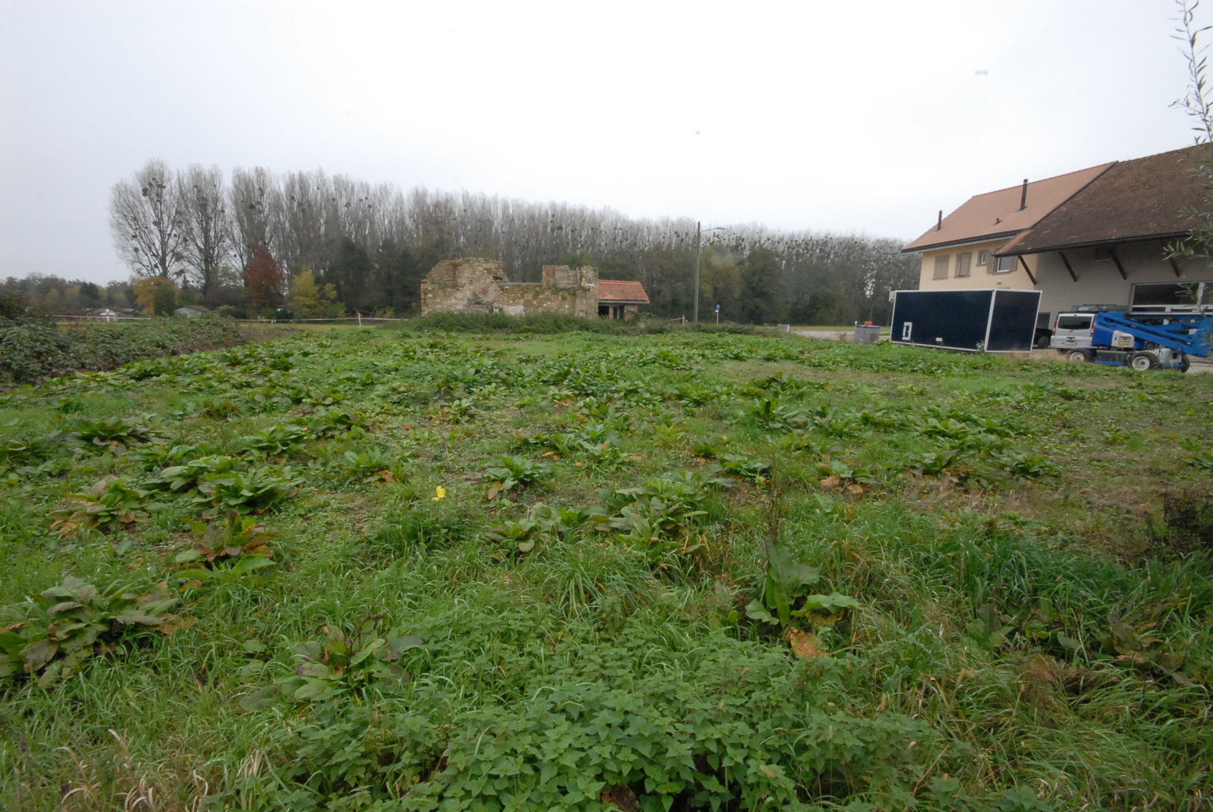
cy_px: 406
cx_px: 606
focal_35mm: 15
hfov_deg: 100.3
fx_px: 506
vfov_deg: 77.5
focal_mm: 10
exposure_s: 1/50
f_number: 22
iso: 1000
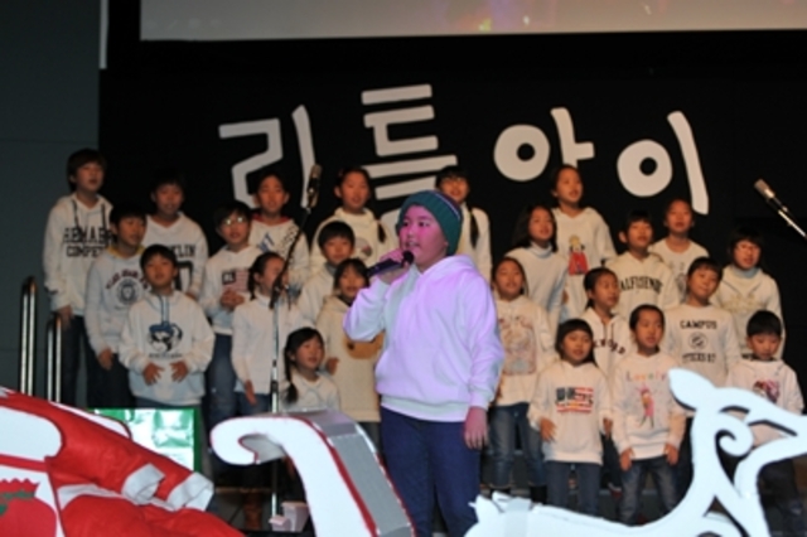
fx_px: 2688
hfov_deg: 17.1
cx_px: 404
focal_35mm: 120
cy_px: 268
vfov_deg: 11.4
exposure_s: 1/60
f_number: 2.8
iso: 200
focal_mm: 80
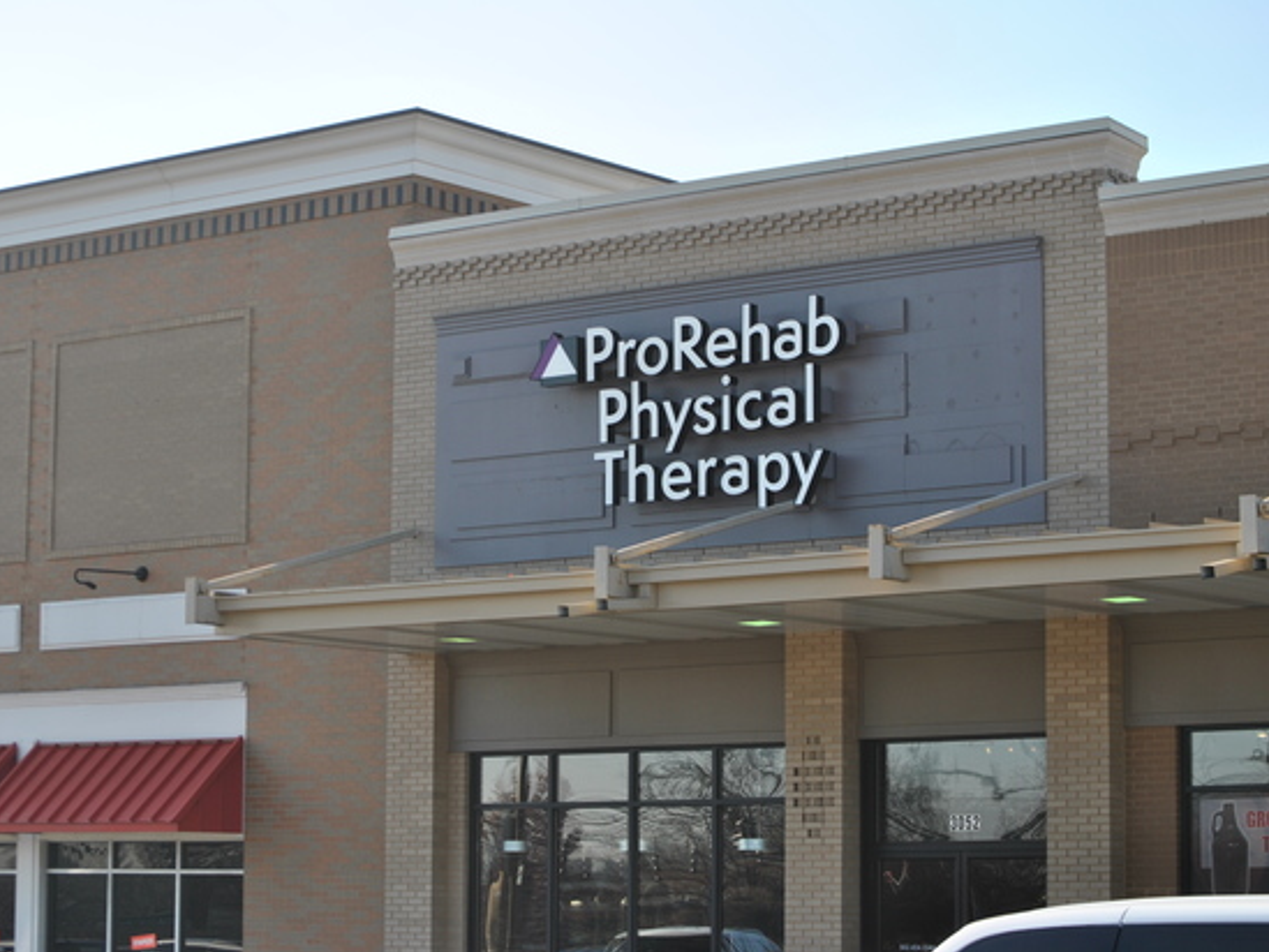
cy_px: 476
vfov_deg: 16.5
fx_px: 3283
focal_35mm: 90
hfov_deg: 21.9
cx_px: 618
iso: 100
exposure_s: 1/200
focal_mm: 55
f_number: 7.1
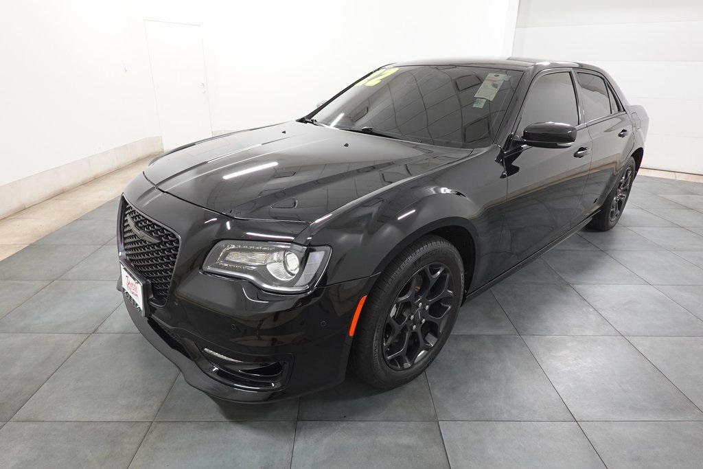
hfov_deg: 84.0
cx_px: 352
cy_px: 234
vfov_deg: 61.9
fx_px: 391
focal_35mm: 20
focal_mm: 7.6
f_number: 2.8
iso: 400
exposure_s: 1/80
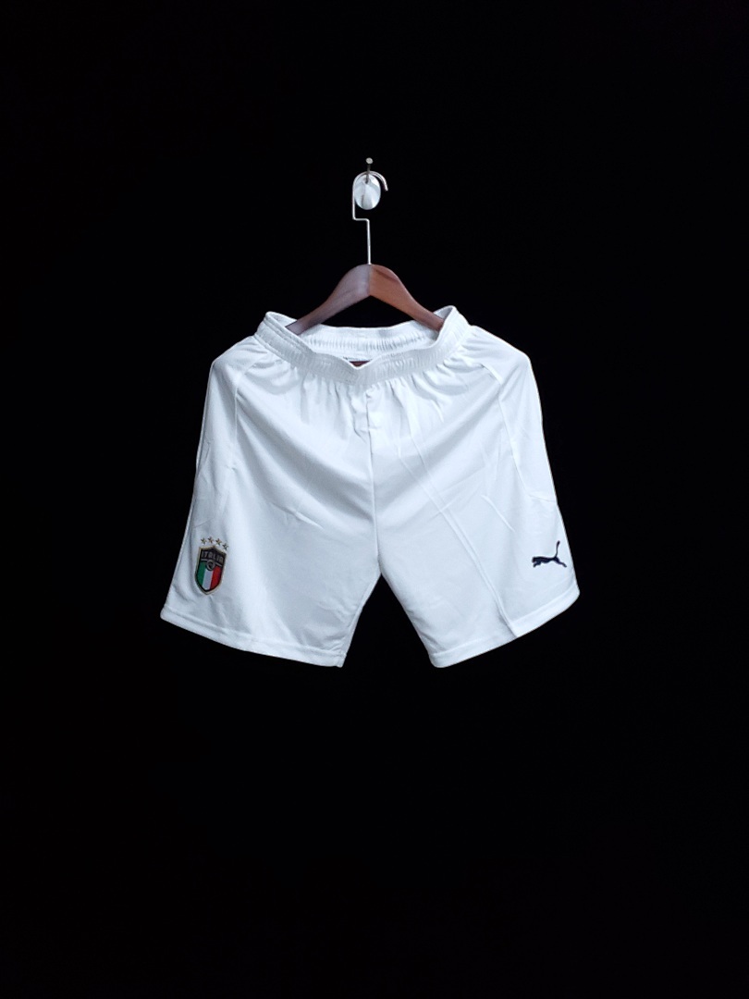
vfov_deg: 67.3
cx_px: 374
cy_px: 500
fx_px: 750
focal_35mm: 26
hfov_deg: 53.1
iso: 500
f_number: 1.5
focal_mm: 4.3
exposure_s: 1/60
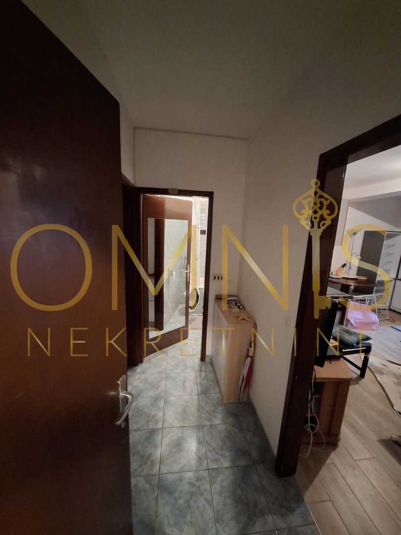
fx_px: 201
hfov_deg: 89.9
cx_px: 200
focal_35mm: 13
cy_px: 268
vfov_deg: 106.2
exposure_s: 1/20
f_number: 2.2
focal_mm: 1.74
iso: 800
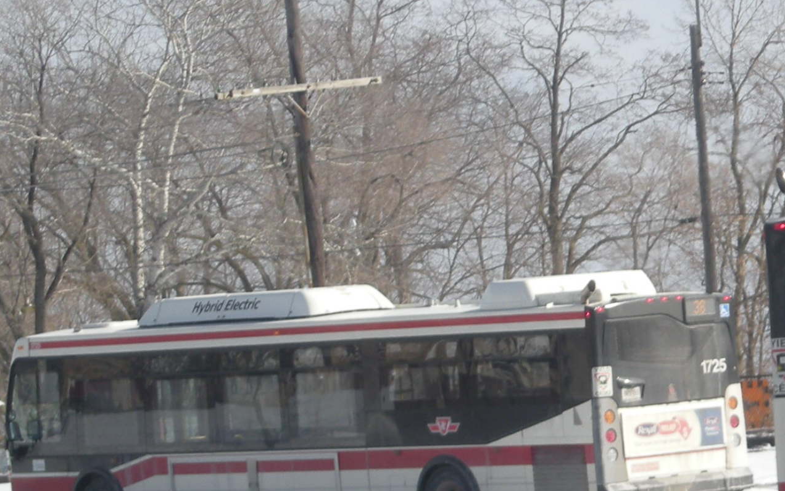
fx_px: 2396
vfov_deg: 11.7
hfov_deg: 18.6
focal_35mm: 112
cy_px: 275
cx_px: 394
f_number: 9.4
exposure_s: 1/117
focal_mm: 17.1
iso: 64
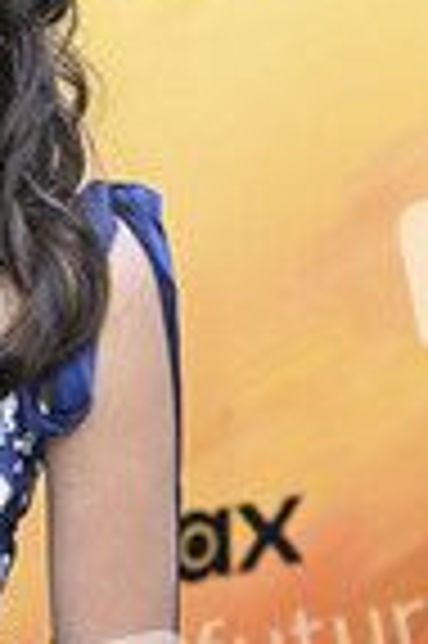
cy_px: 473
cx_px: -140
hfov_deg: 6.2
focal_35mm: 221
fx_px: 3950
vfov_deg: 9.3
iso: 1250
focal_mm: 79
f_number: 5.6
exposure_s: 1/200
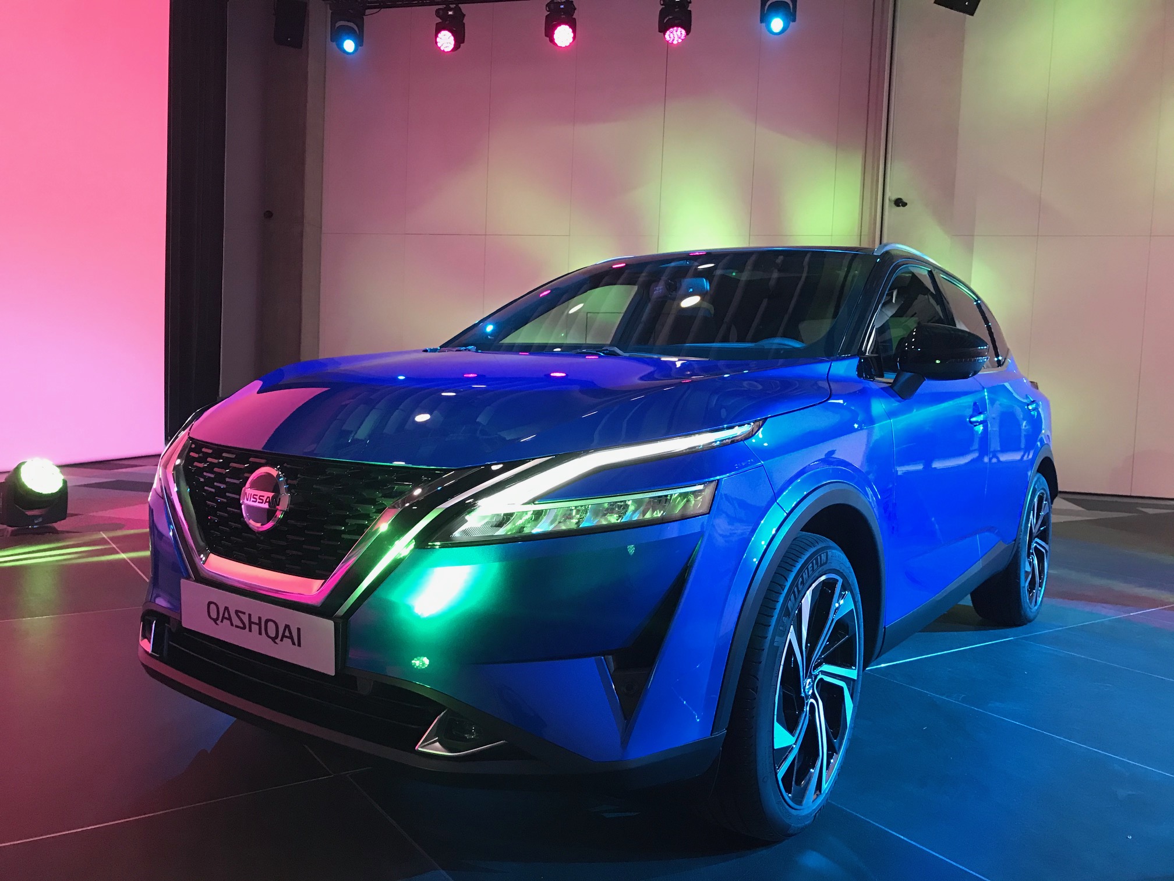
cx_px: 587
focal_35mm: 28
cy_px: 440
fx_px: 950
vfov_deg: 49.7
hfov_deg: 63.4
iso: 80
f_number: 1.8
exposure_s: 1/16
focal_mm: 3.99
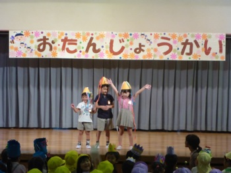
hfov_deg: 21.1
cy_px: 86
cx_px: 116
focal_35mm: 93
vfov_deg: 15.9
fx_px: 620
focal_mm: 16.6
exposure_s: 1/30
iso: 800
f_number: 5.7
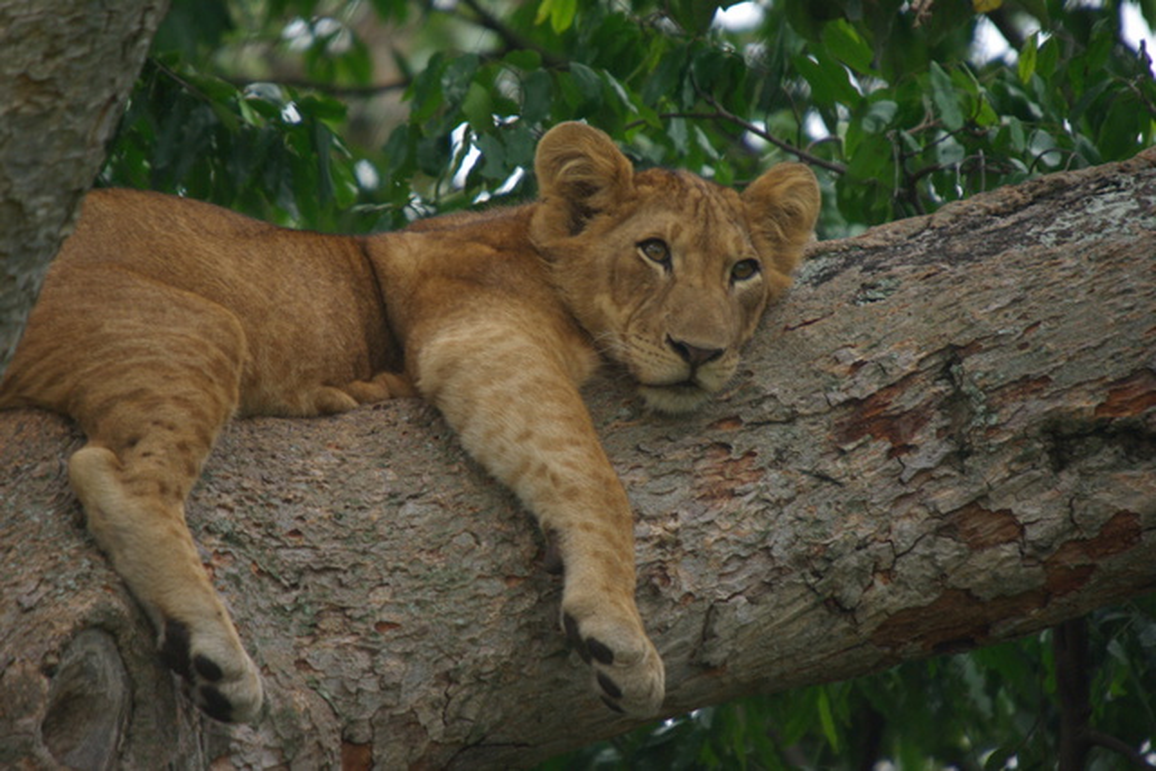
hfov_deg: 2.7
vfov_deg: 1.8
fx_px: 24087
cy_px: 386
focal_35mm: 750
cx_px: 578
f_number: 6.7
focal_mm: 500
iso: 400
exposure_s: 1/180
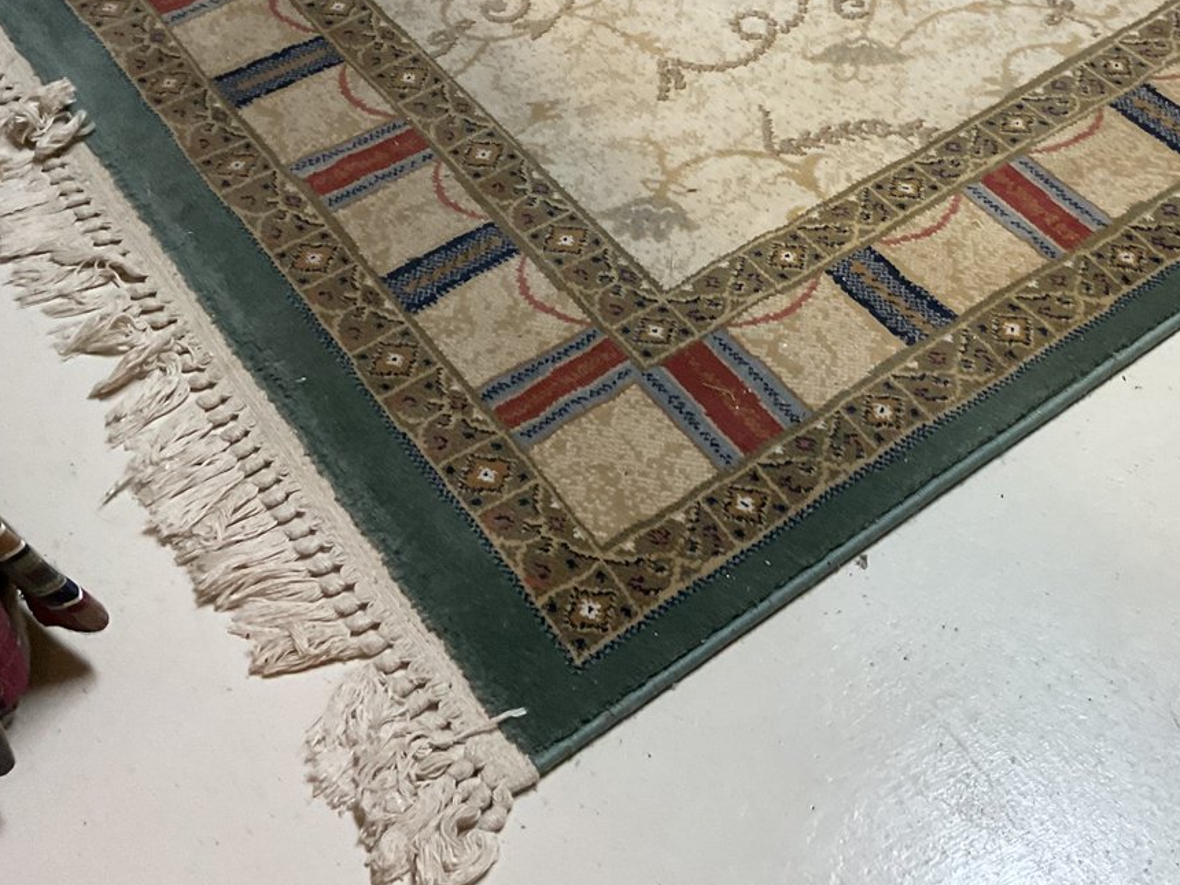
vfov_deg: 27.8
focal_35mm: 51
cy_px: 146
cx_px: 834
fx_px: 1739
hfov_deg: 36.9
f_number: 1.8
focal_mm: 3
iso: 125
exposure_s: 1/60
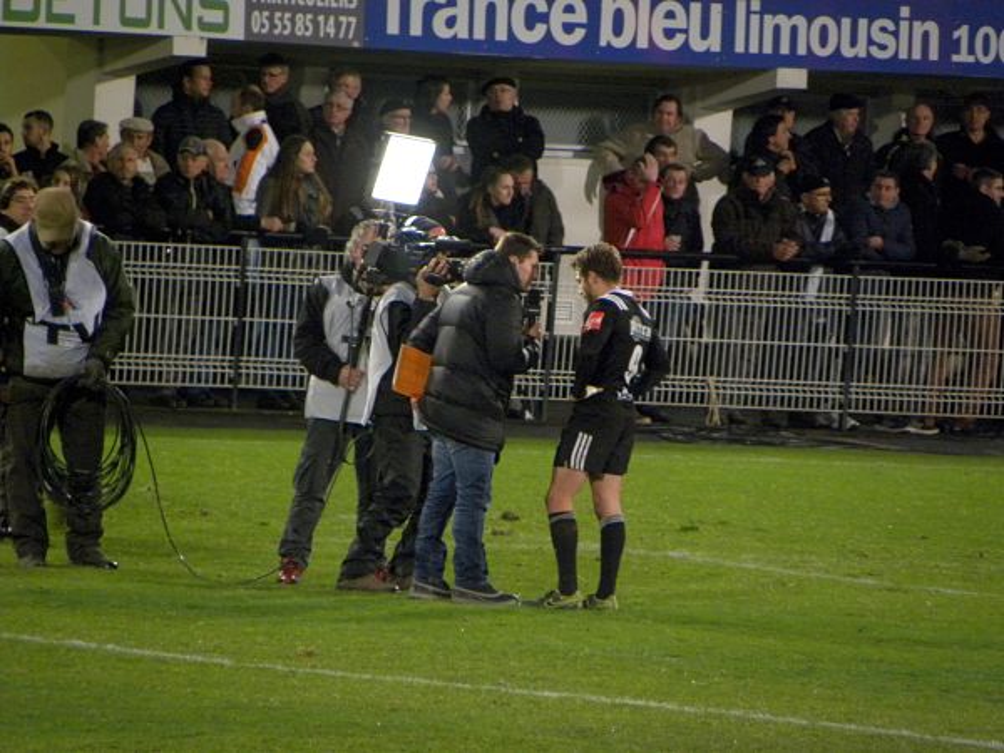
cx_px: 502
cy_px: 376
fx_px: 18098
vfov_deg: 2.4
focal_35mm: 624
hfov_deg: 3.2
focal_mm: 110.4
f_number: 5
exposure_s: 1/30.3
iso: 400
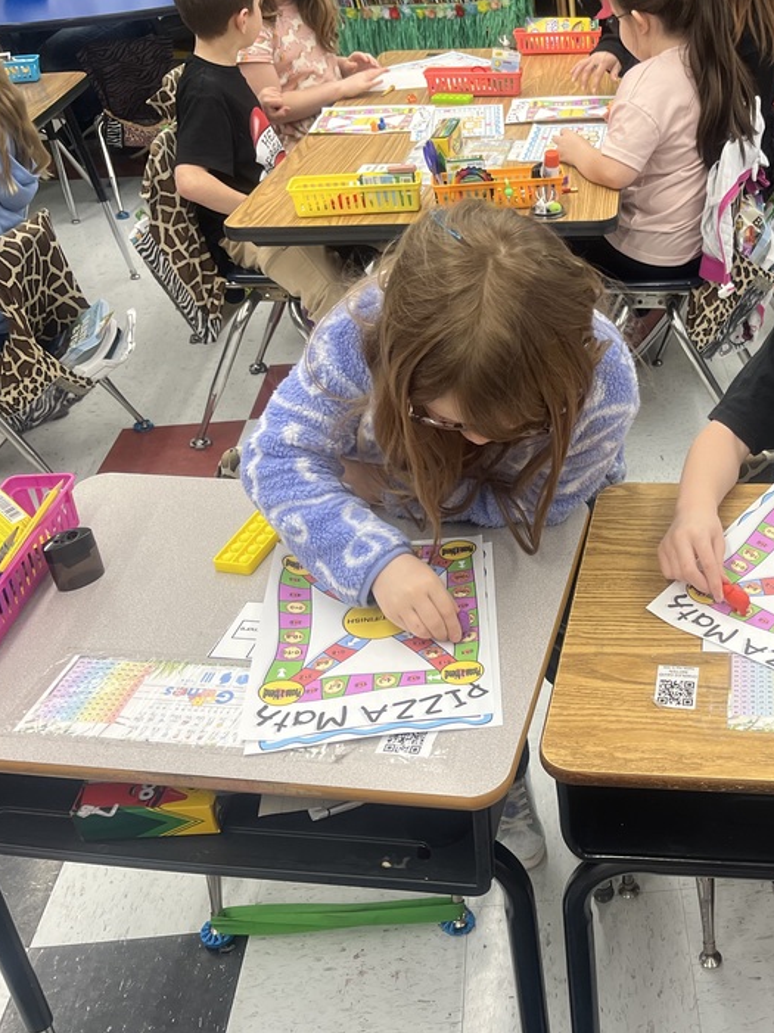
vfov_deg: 49.0
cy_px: 517
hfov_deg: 36.3
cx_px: 628
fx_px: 1134
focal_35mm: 38
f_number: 1.6
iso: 100
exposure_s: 1/120
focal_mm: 5.1
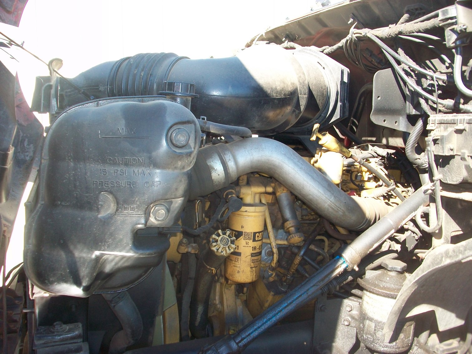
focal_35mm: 34
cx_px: 236
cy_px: 177
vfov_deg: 41.8
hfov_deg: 54.0
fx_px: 464
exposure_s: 1/125
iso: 80
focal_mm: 5.7
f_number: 2.8
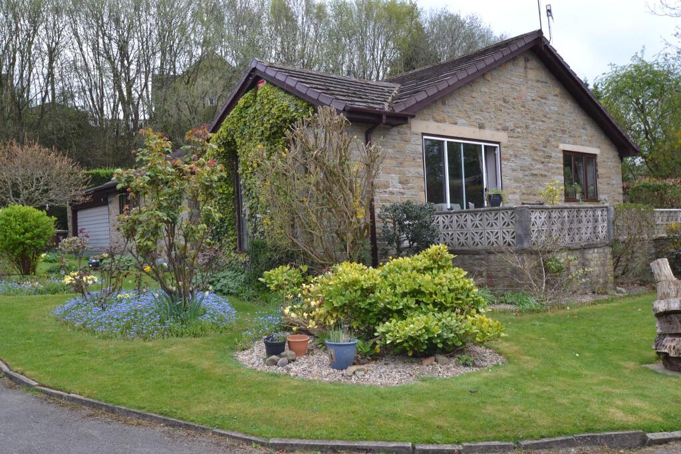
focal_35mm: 30
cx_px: 340
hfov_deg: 61.9
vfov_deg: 43.6
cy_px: 227
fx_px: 568
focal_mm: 20
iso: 140
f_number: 5.6
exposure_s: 1/125
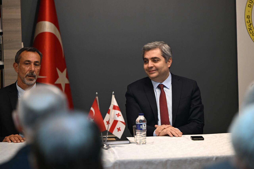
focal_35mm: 135
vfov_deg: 10.2
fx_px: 952
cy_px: 84
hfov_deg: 15.2
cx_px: 127
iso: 1600
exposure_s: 1/100
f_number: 3.2
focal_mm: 135
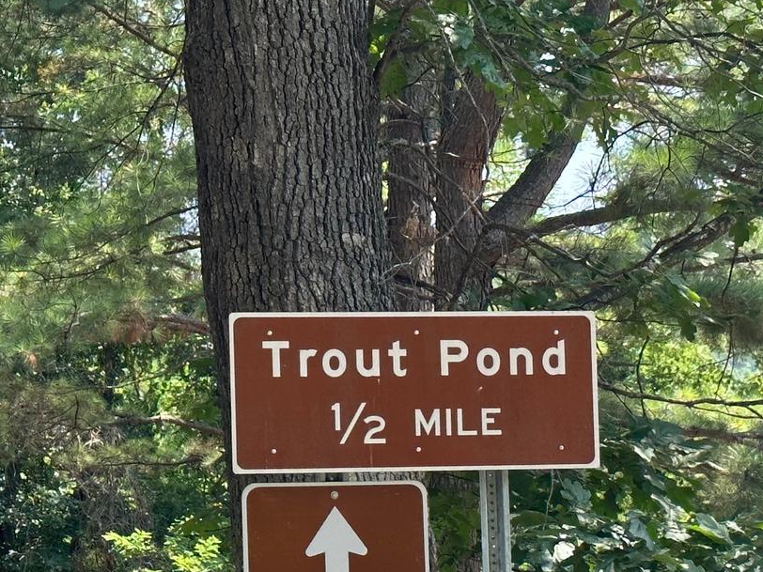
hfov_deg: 16.3
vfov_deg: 12.2
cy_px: 499
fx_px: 2667
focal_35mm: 121
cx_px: 390
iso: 64
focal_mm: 6.86
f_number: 1.78
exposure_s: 1/568
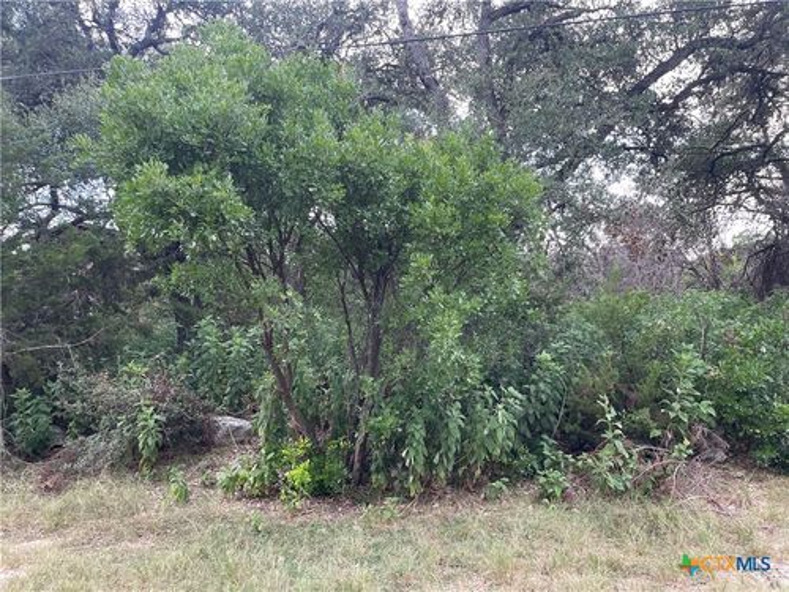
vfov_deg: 53.1
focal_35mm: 26
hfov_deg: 67.3
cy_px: 296
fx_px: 593
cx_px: 394
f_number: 1.6
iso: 80
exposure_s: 1/121
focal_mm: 4.2
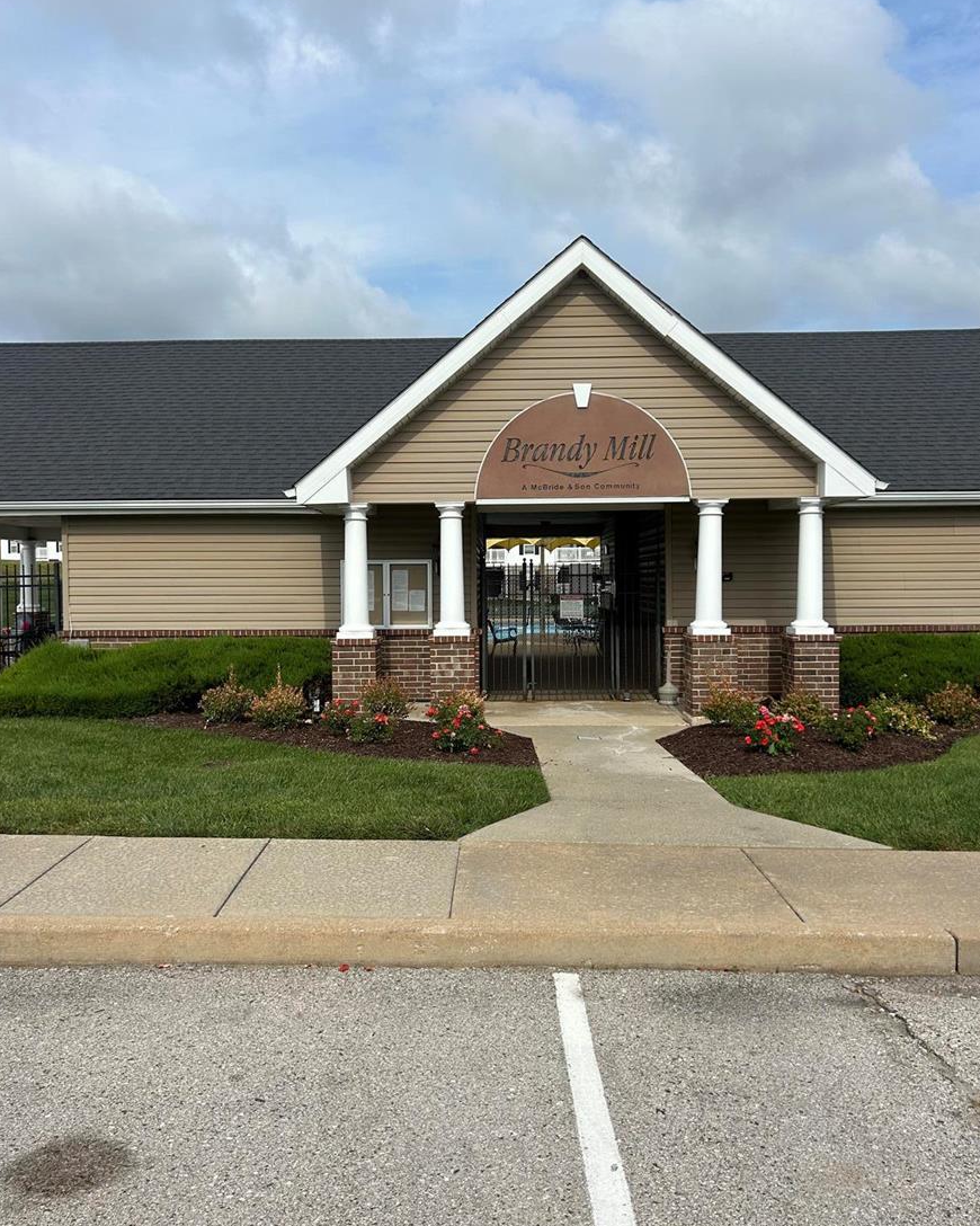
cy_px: 612
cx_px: 485
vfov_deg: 62.2
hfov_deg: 51.5
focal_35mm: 28
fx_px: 1015
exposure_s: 1/5319
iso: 50
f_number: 1.5
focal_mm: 5.7
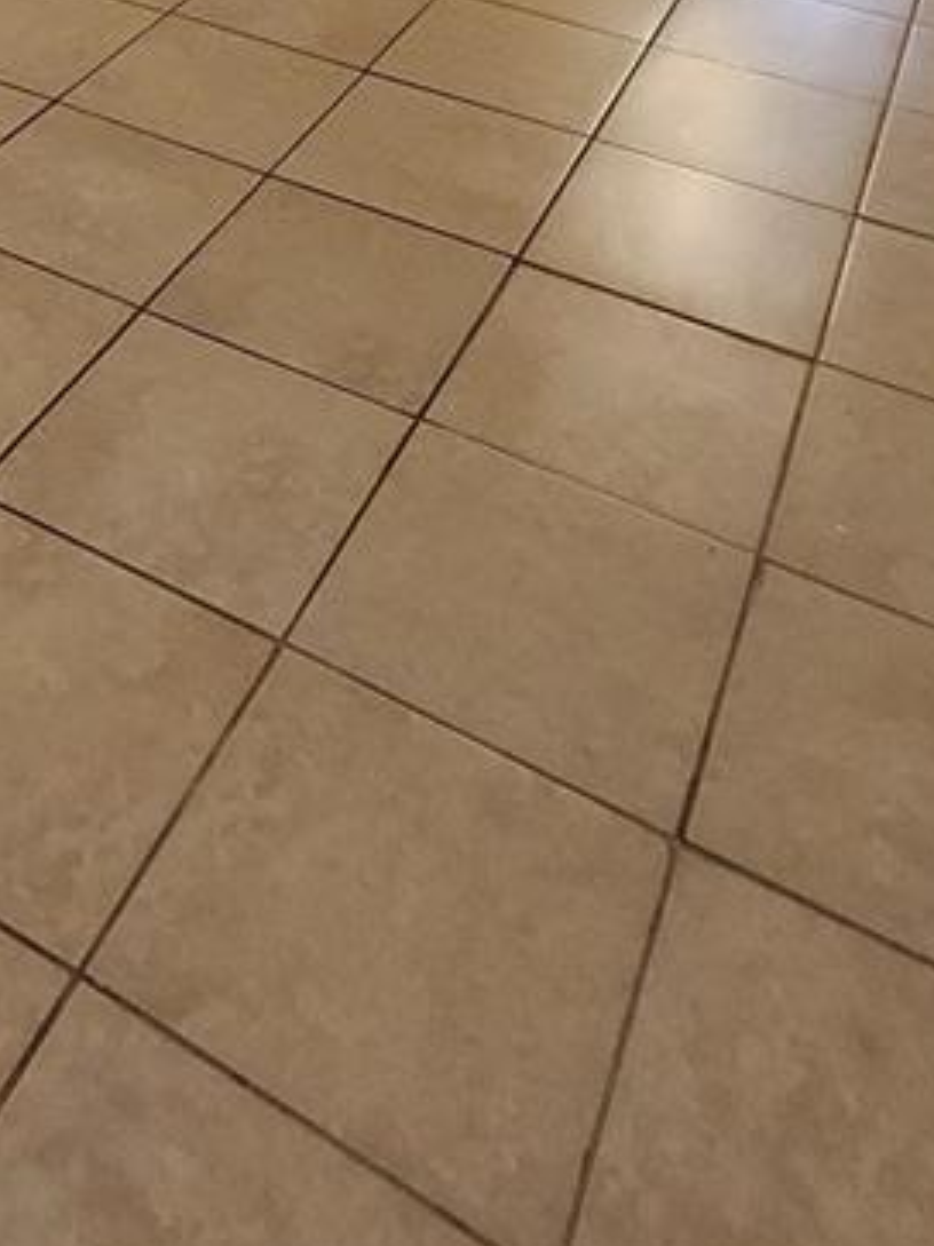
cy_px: -381
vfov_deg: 32.6
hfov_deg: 32.1
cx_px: 106
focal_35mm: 43
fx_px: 1548
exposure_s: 1/40
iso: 320
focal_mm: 1.74
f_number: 2.2
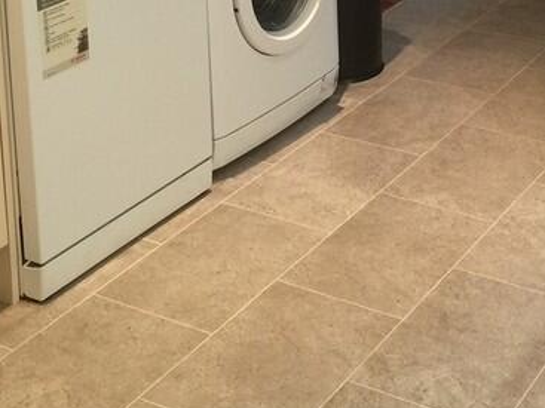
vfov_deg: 17.3
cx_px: 368
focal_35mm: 81
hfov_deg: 24.0
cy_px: -96
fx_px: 1275
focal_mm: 4.15
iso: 64
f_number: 2.2
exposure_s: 1/17
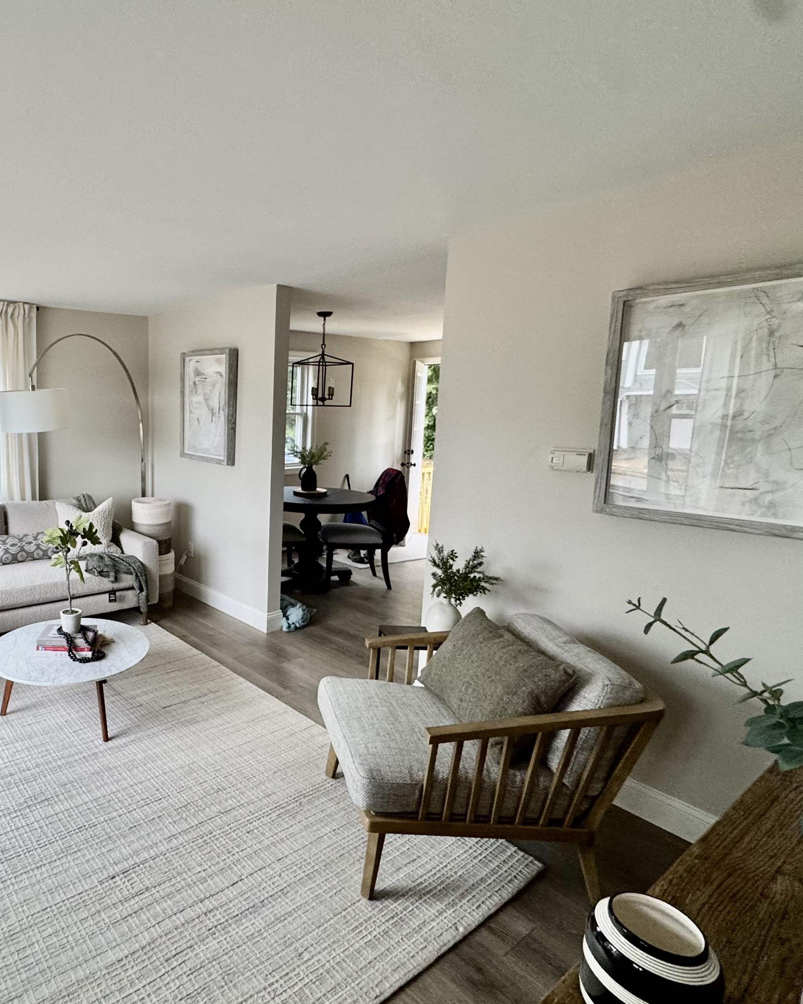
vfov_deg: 80.4
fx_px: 594
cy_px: 495
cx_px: 177
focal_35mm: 20
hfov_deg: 63.1
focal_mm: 2.22
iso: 200
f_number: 2.2
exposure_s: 1/60
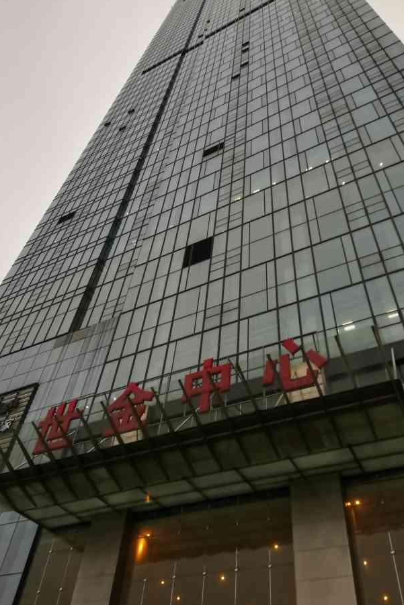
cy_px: 299
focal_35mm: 28
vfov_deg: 65.5
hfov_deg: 46.4
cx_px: 212
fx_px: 471
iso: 125
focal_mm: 3.81
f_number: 2.2
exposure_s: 1/50
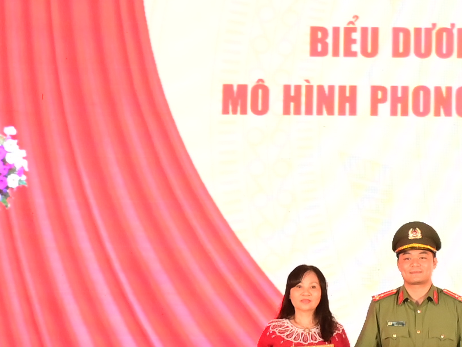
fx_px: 2657
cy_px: 226
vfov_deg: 7.5
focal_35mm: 199
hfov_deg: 9.7
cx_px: 608
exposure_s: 1/200
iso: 1250
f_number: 4.2
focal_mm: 38
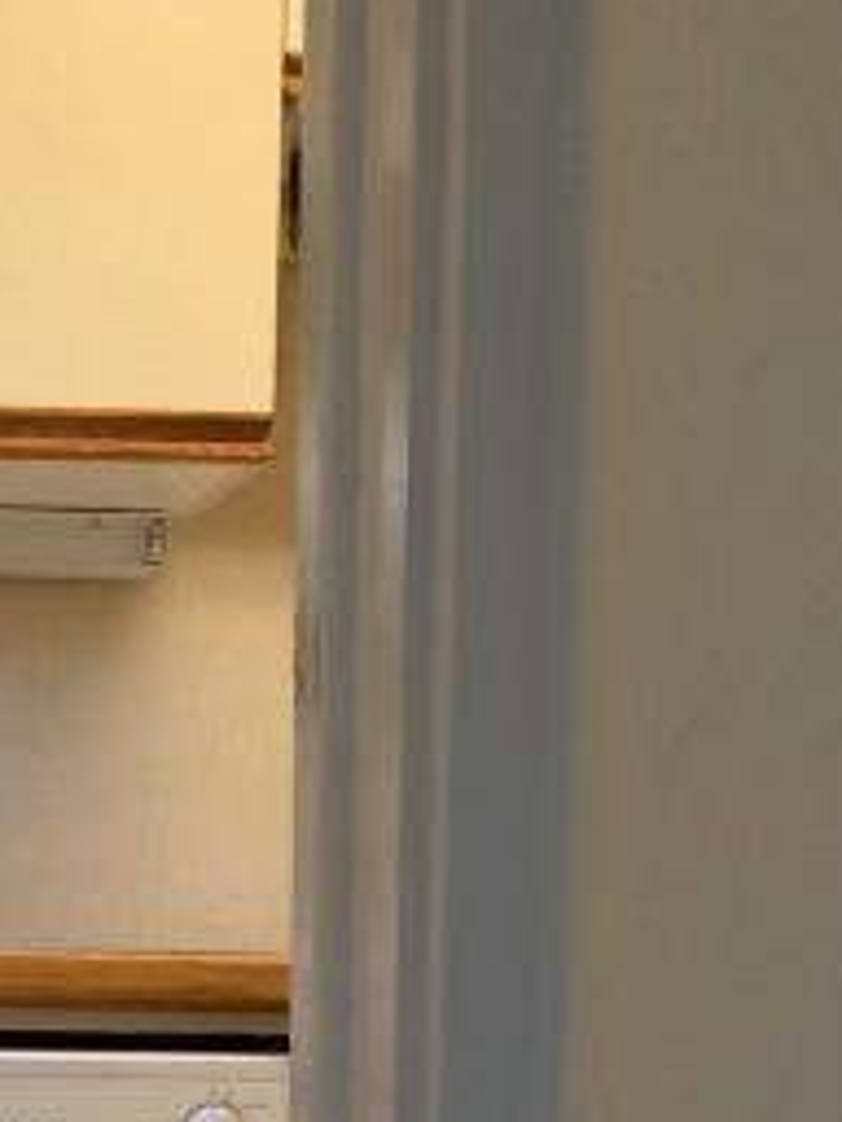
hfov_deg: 12.1
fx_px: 3762
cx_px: -496
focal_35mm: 116
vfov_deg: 16.1
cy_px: 1455
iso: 64
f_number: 2.2
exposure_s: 1/15
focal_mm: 4.15
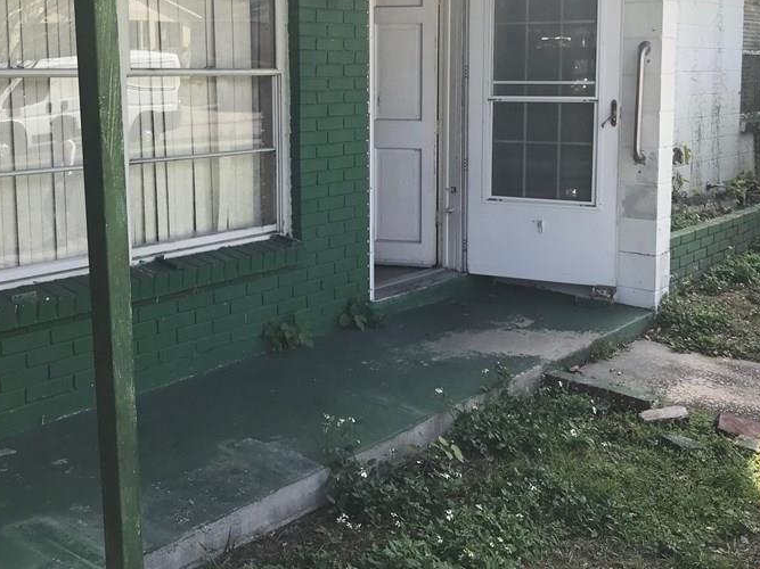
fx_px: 944
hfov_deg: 43.9
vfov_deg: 33.2
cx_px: 370
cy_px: 178
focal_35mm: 43
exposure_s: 1/785
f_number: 1.8
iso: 20
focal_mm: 3.99
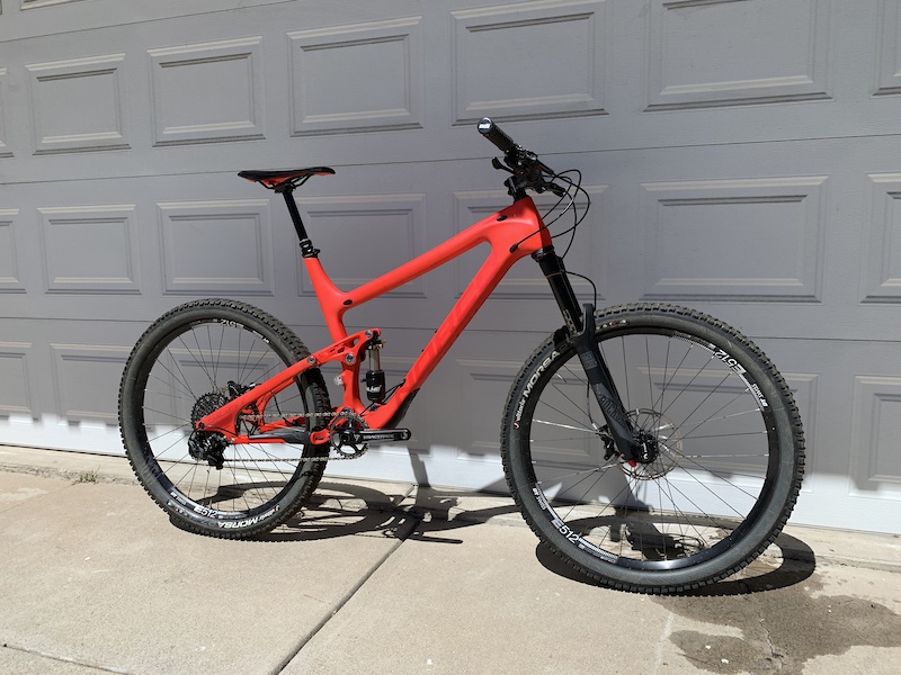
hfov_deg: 67.3
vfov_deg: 53.1
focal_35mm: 26
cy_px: 338
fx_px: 677
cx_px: 450
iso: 25
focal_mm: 4.25
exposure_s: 1/2755
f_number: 1.8
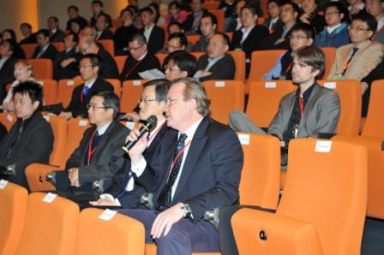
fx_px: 746
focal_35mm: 70
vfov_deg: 19.4
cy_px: 128
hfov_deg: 28.9
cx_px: 192
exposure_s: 1/60
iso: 220
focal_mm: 70
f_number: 5
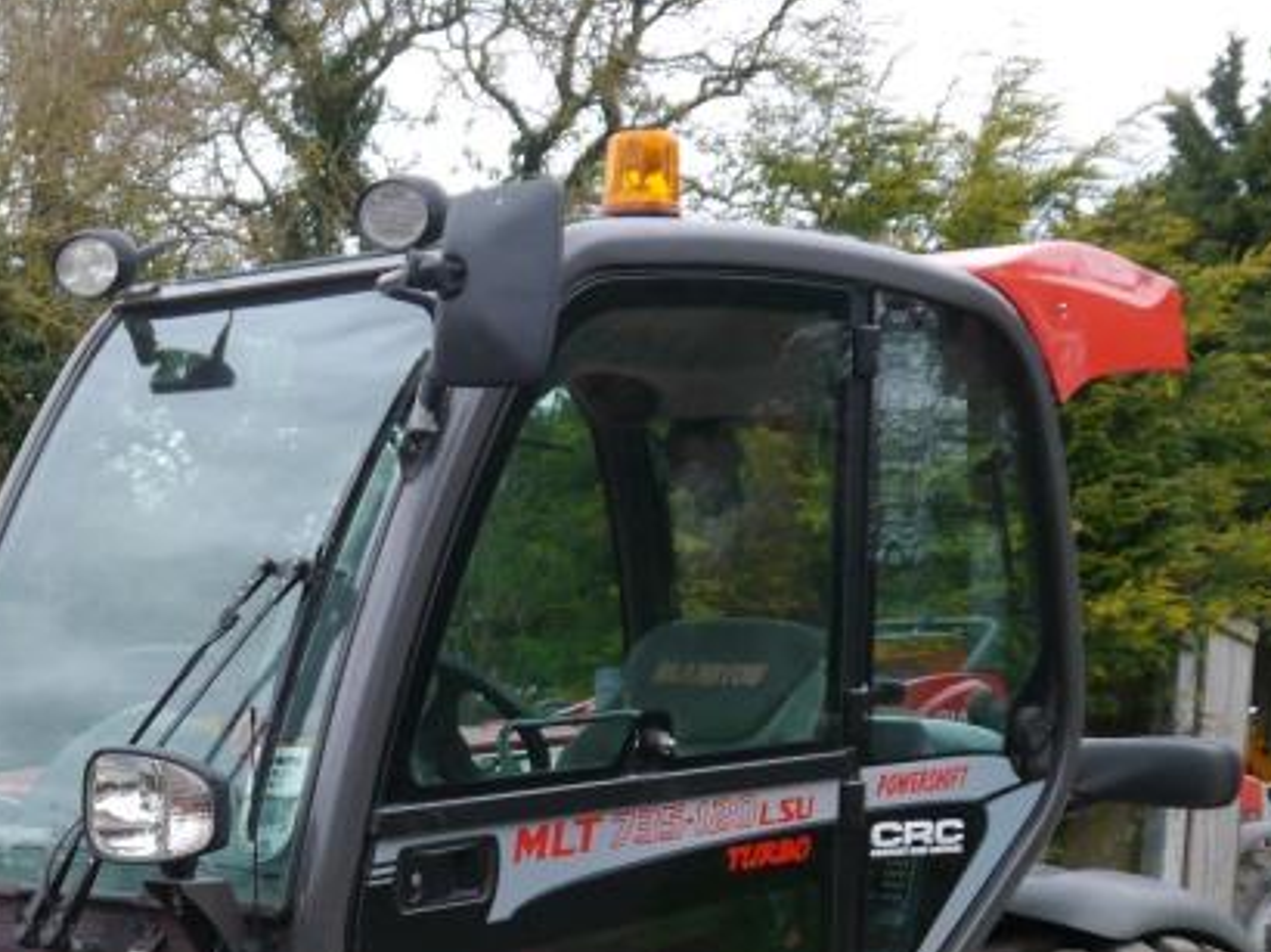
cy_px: 1147
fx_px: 3119
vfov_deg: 16.6
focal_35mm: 85
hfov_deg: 21.8
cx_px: -124
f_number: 4.5
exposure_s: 1/125
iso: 160
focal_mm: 17
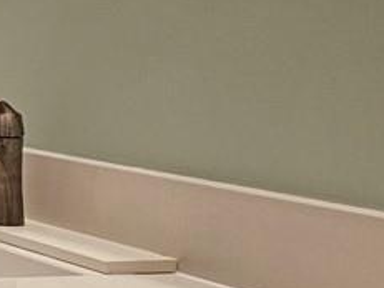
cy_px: 110
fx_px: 998
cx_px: -635
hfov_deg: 13.1
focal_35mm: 90
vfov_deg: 16.4
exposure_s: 1/60
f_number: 2.2
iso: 125
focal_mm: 2.2
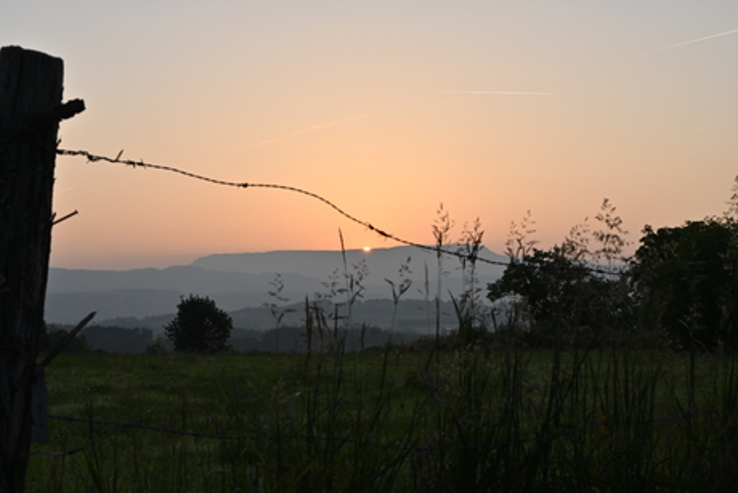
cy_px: 246
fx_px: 1025
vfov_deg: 27.0
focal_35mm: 50
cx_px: 369
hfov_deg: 39.6
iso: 100
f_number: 16
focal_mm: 50
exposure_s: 1/80
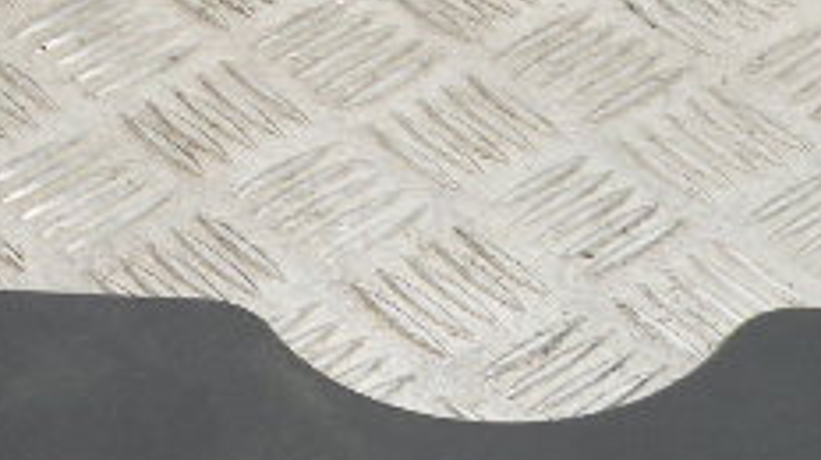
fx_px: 2827
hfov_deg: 16.5
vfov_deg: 8.9
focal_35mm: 130
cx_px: 372
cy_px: 821
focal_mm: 4.7
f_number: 2.8
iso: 89
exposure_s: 1/60
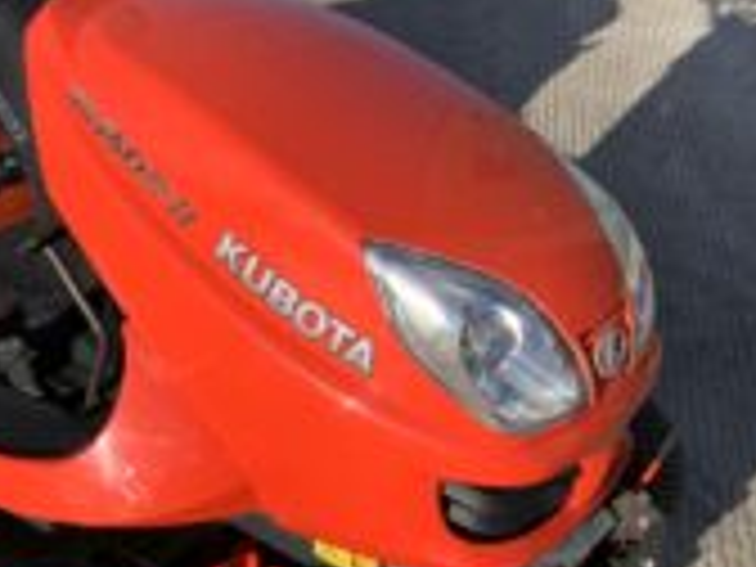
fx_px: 1354
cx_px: 392
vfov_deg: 23.6
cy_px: 310
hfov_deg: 31.2
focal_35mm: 62
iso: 16
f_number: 1.8
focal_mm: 3
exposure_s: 1/1626
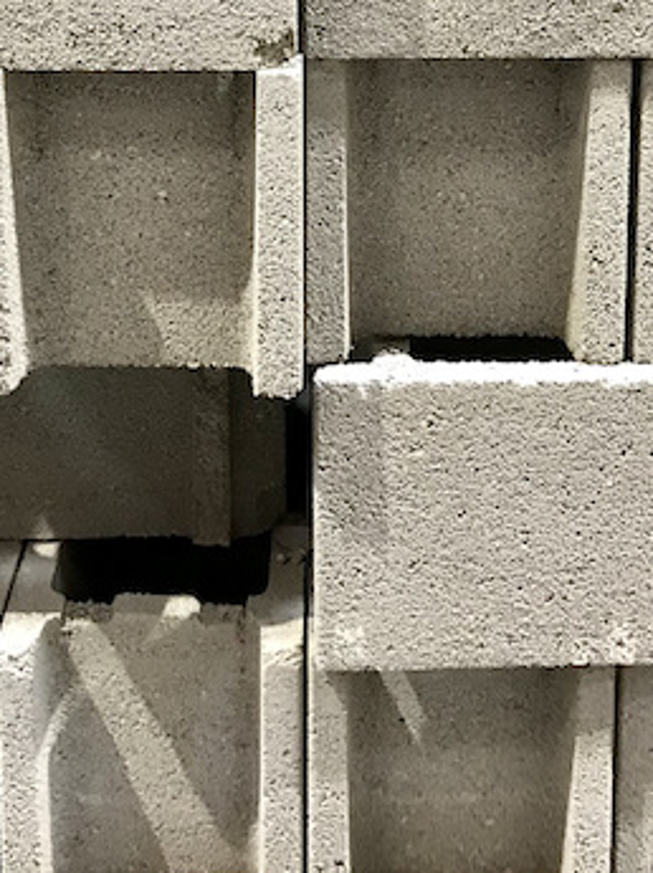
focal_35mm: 65
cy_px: -68
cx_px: 319
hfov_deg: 22.5
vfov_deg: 27.5
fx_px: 1638
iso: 100
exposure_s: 1/9
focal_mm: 3.99
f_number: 1.8
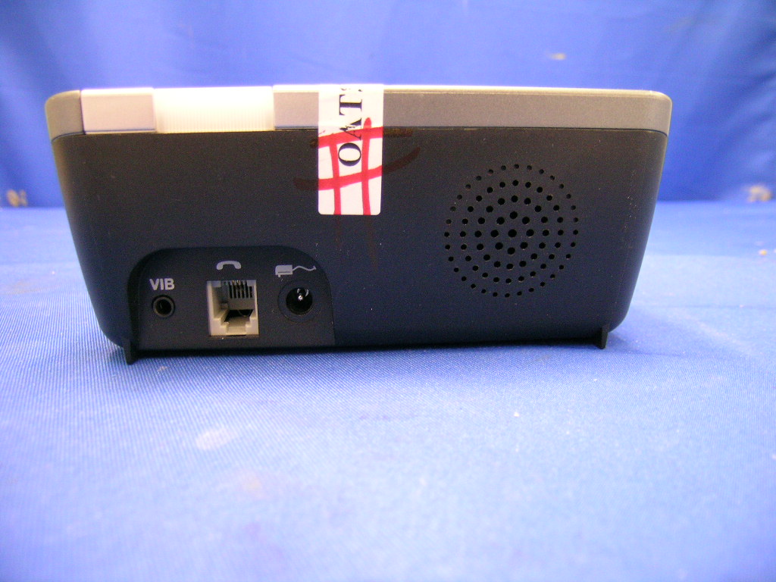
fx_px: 628
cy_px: 291
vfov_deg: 49.7
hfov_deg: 63.4
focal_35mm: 28
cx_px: 388
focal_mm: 5.8
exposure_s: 1/16.6
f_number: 2.8
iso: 200
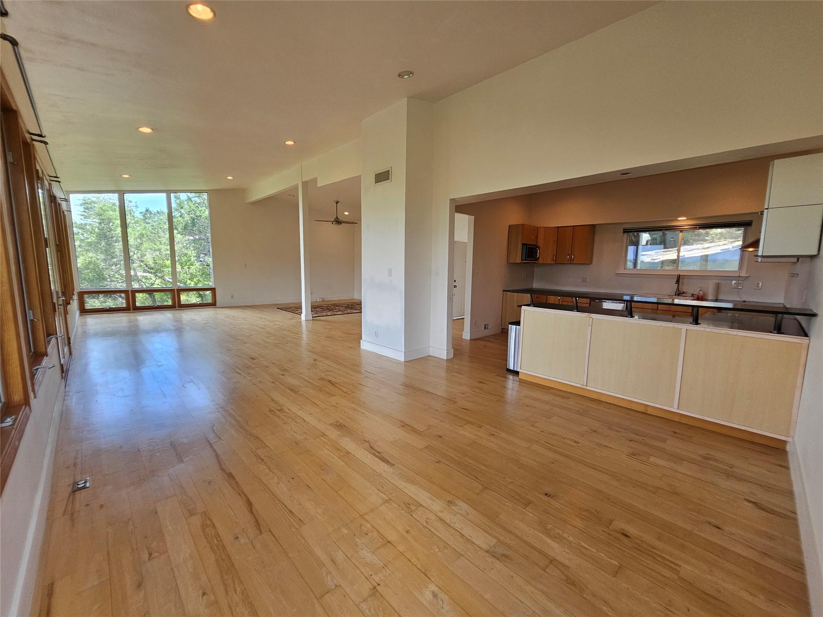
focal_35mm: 13
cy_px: 308
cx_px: 412
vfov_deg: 89.9
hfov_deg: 106.2
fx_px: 309
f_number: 2.2
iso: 80
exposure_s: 1/120
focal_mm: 2.2
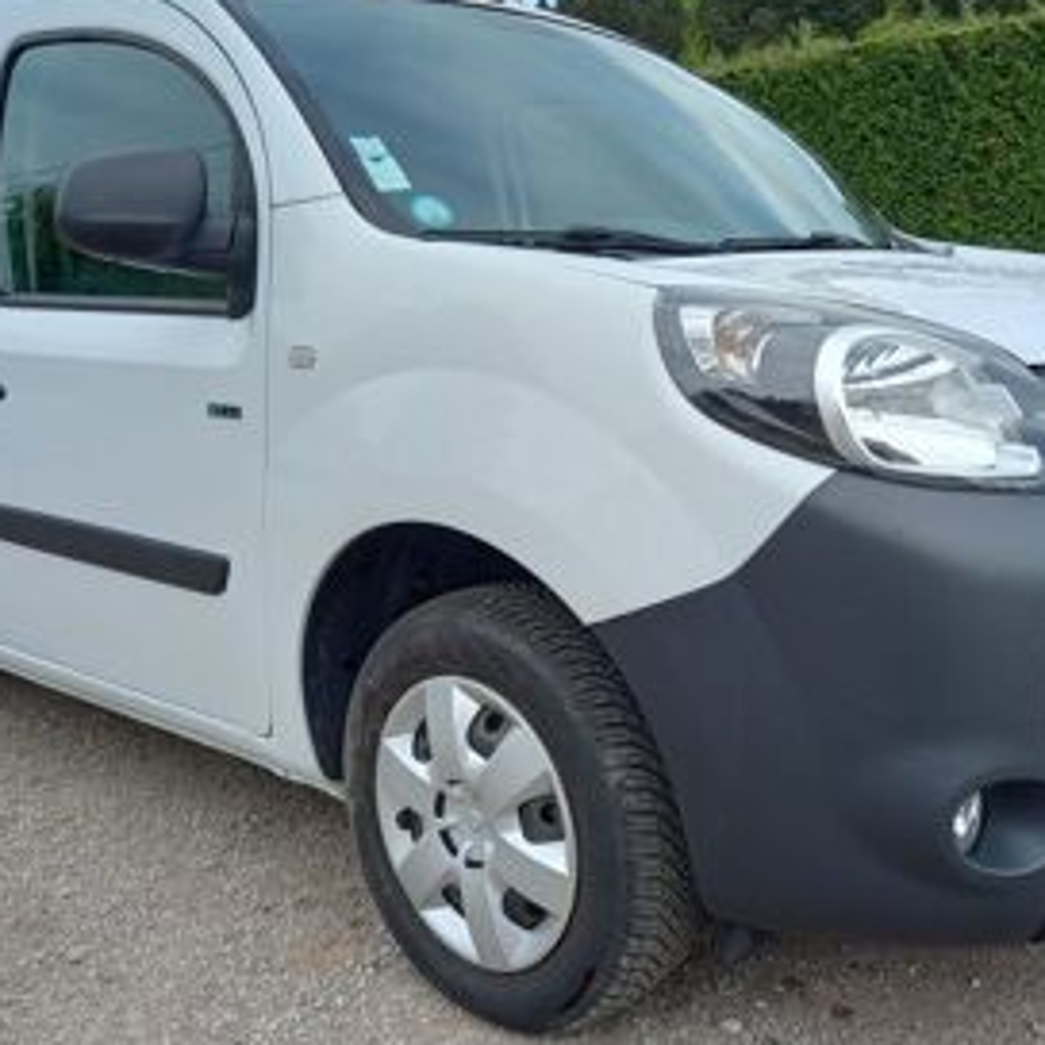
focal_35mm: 39
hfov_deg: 42.7
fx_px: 1332
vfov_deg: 42.7
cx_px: 595
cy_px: 453
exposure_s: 1/351
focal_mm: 4.6
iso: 25
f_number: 2
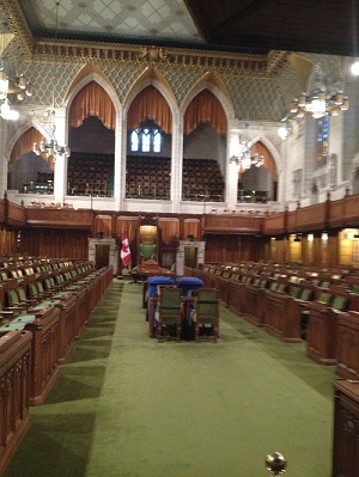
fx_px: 483
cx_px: 180
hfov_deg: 40.8
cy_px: 238
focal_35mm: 35
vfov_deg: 52.6
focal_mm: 4.28
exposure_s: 1/15
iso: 500
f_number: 2.4
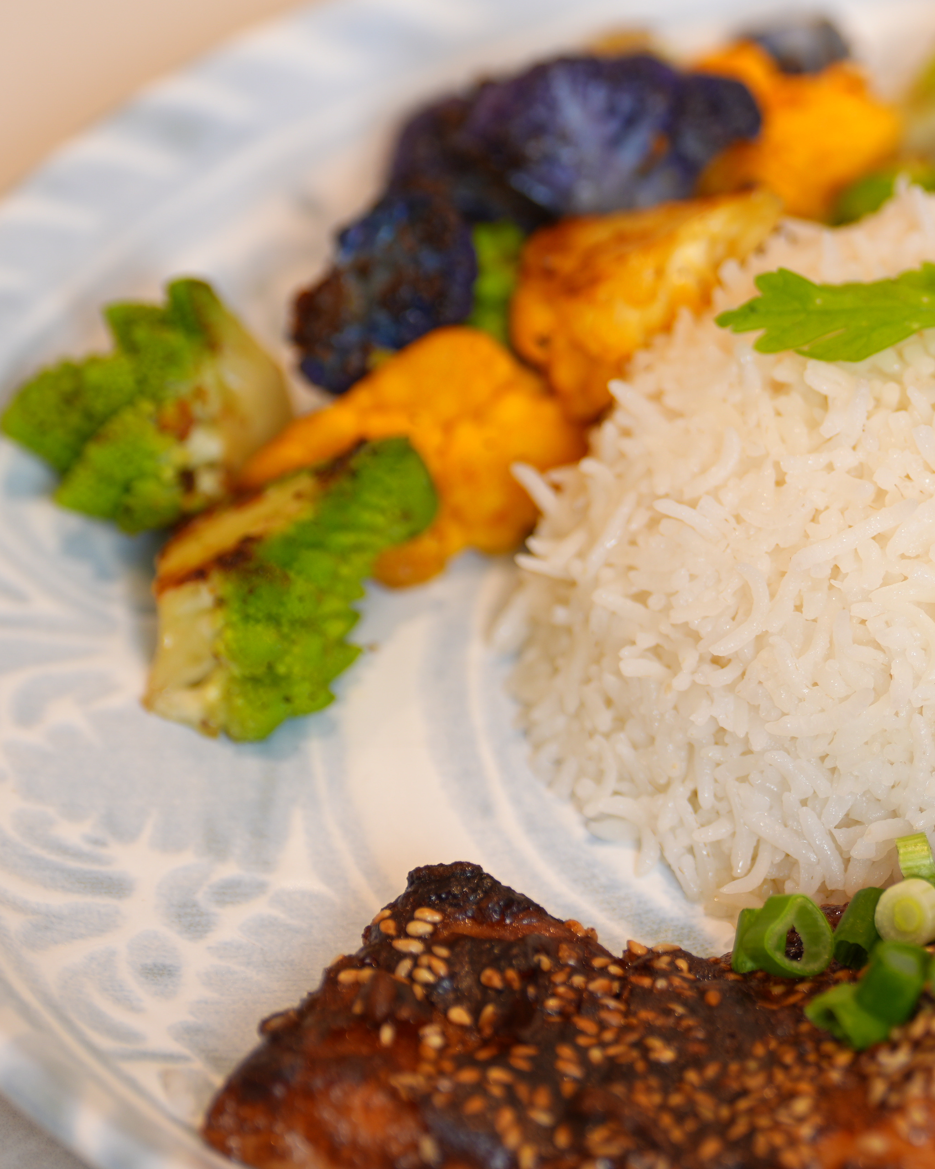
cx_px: 1031
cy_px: 548
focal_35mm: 240
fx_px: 8301
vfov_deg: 8.1
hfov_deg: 6.4
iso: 100
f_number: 3.2
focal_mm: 105
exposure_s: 1/50
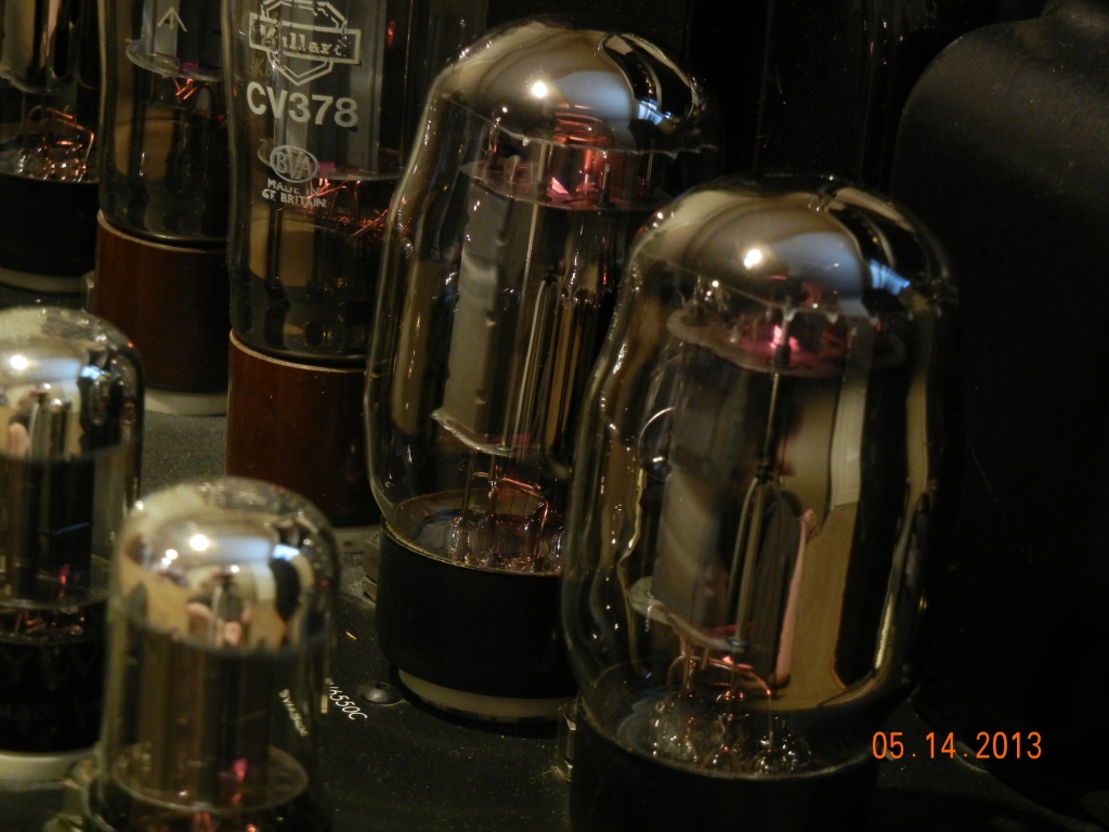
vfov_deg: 14.5
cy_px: 416
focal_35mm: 102
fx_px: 3268
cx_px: 554
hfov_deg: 19.3
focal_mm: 18.3
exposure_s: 1/1.1
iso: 400
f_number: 4.5
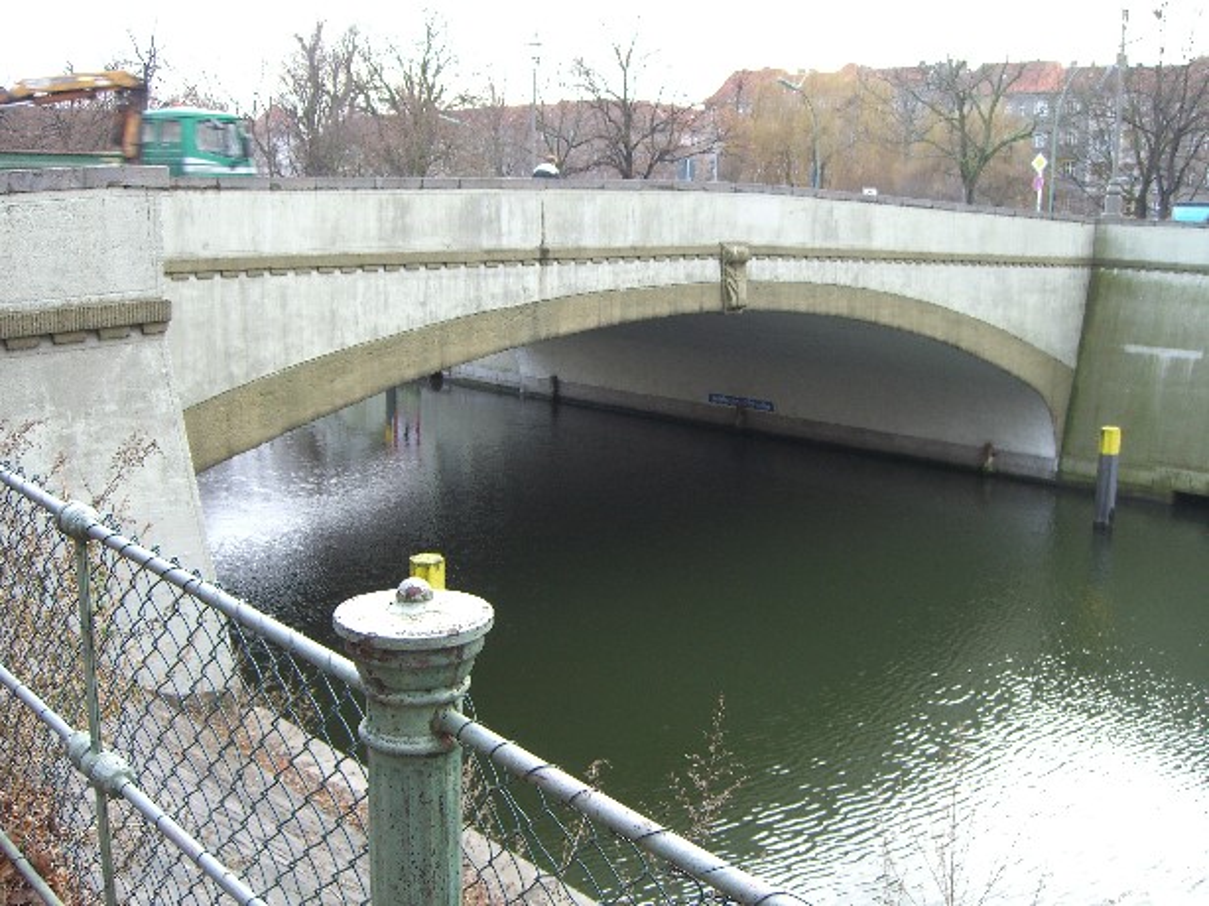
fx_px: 1327
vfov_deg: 37.7
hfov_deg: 49.0
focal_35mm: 38
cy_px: 453
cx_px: 604
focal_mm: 7.9
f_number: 2.8
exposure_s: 1/60
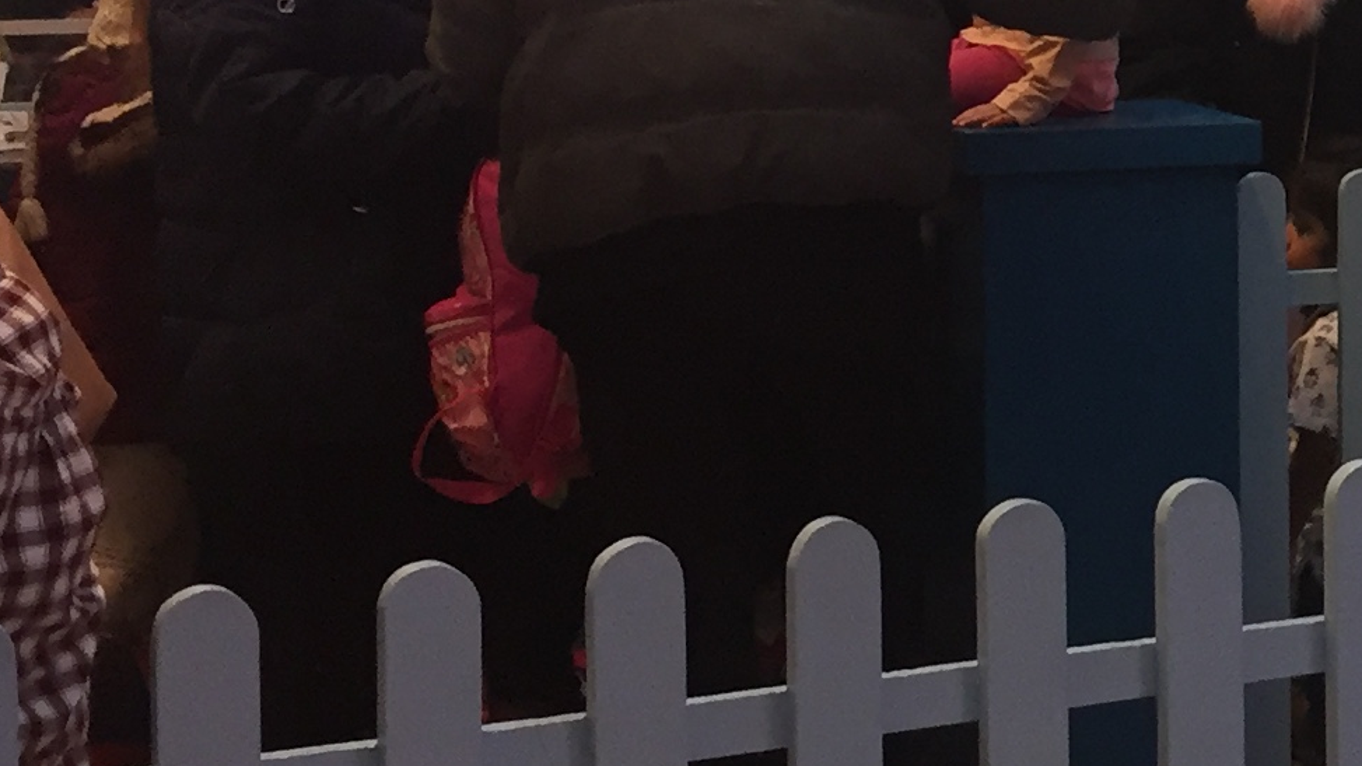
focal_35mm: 106
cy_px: -34
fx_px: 3828
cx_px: 1741
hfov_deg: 18.8
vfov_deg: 11.3
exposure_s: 1/30
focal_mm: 4.15
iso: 80
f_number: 2.2
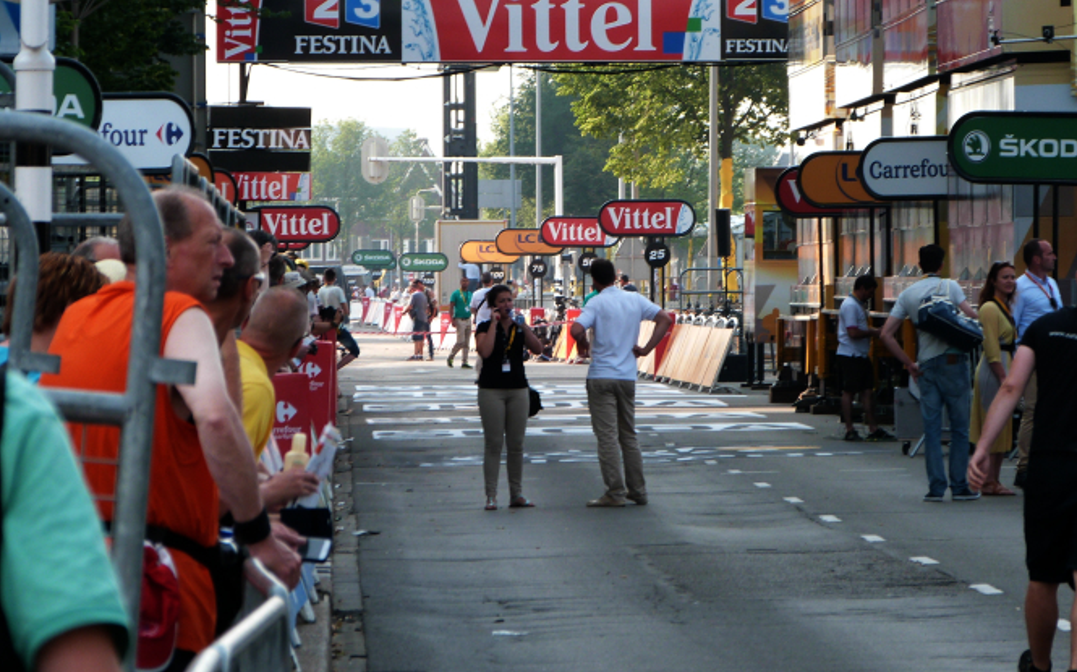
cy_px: 286
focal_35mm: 256
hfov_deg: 8.2
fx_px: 7511
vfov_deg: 5.1
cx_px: 572
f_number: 4
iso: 100
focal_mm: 38.6
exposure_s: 1/160
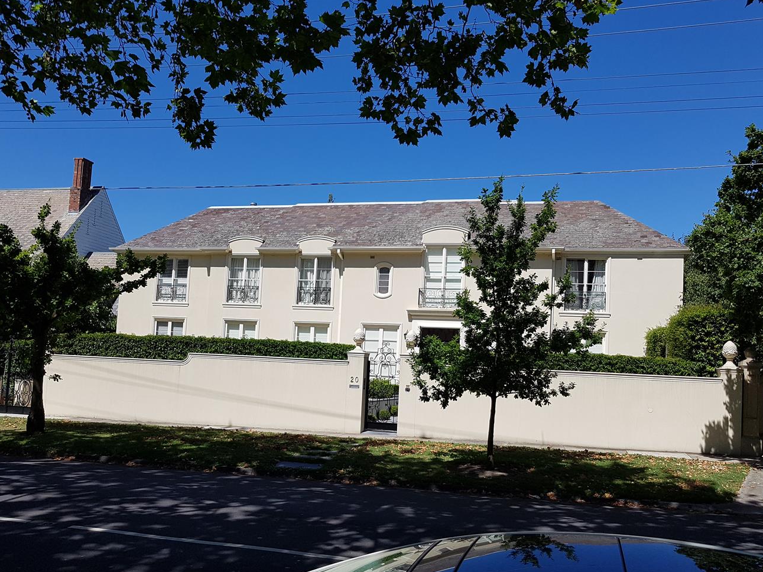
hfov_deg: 61.7
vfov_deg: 48.1
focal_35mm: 29
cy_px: 316
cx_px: 393
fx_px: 639
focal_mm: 4.2
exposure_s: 1/3784
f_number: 1.7
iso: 50
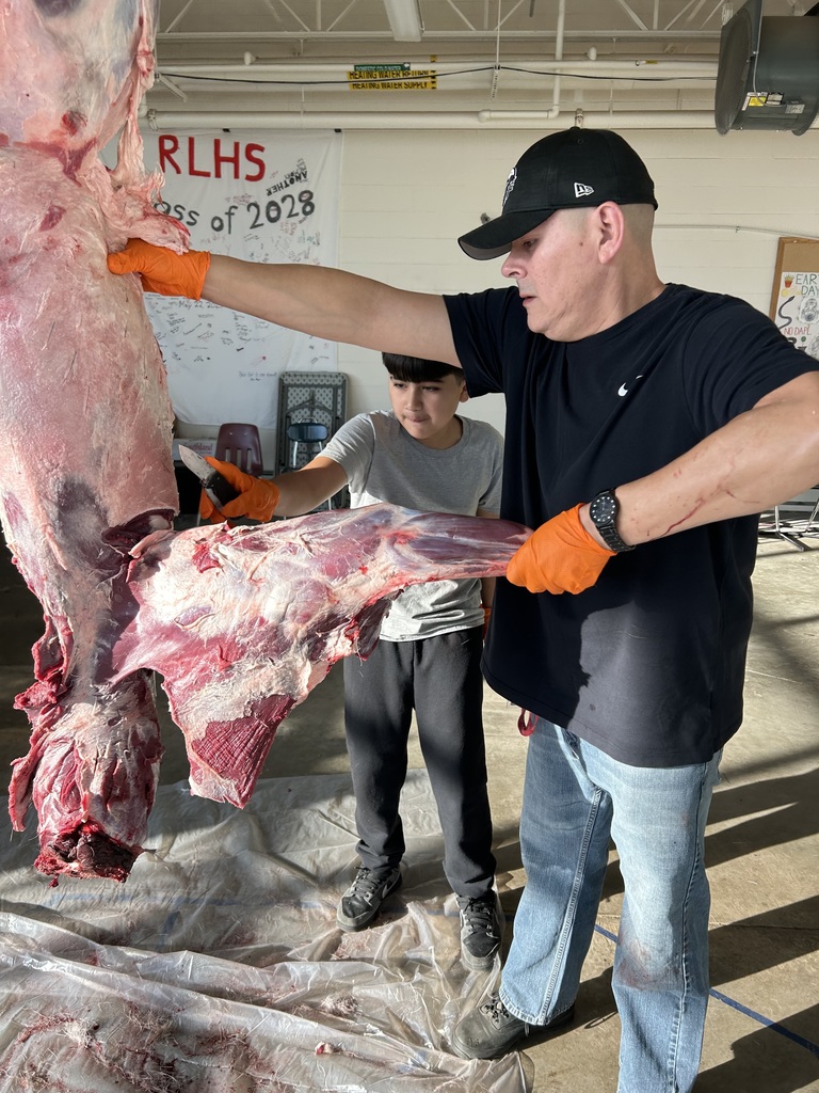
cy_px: 546
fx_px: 820
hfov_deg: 53.1
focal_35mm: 26
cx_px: 410
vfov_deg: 67.3
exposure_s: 1/391
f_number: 1.5
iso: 50
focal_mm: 5.7
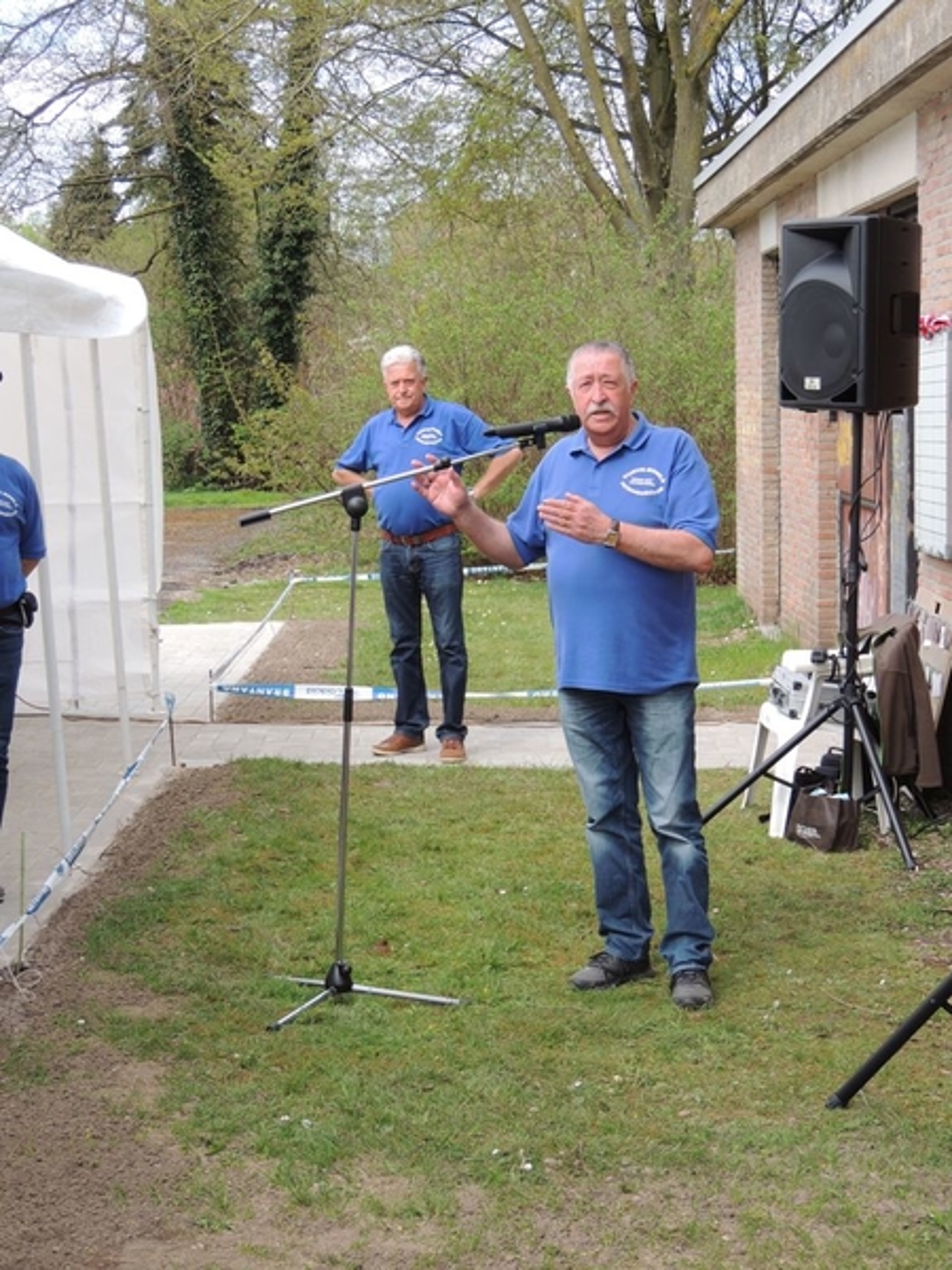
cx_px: 476
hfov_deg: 21.0
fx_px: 2567
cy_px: 635
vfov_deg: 27.8
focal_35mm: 70
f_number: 3.9
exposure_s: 1/250
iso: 100
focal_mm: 12.4
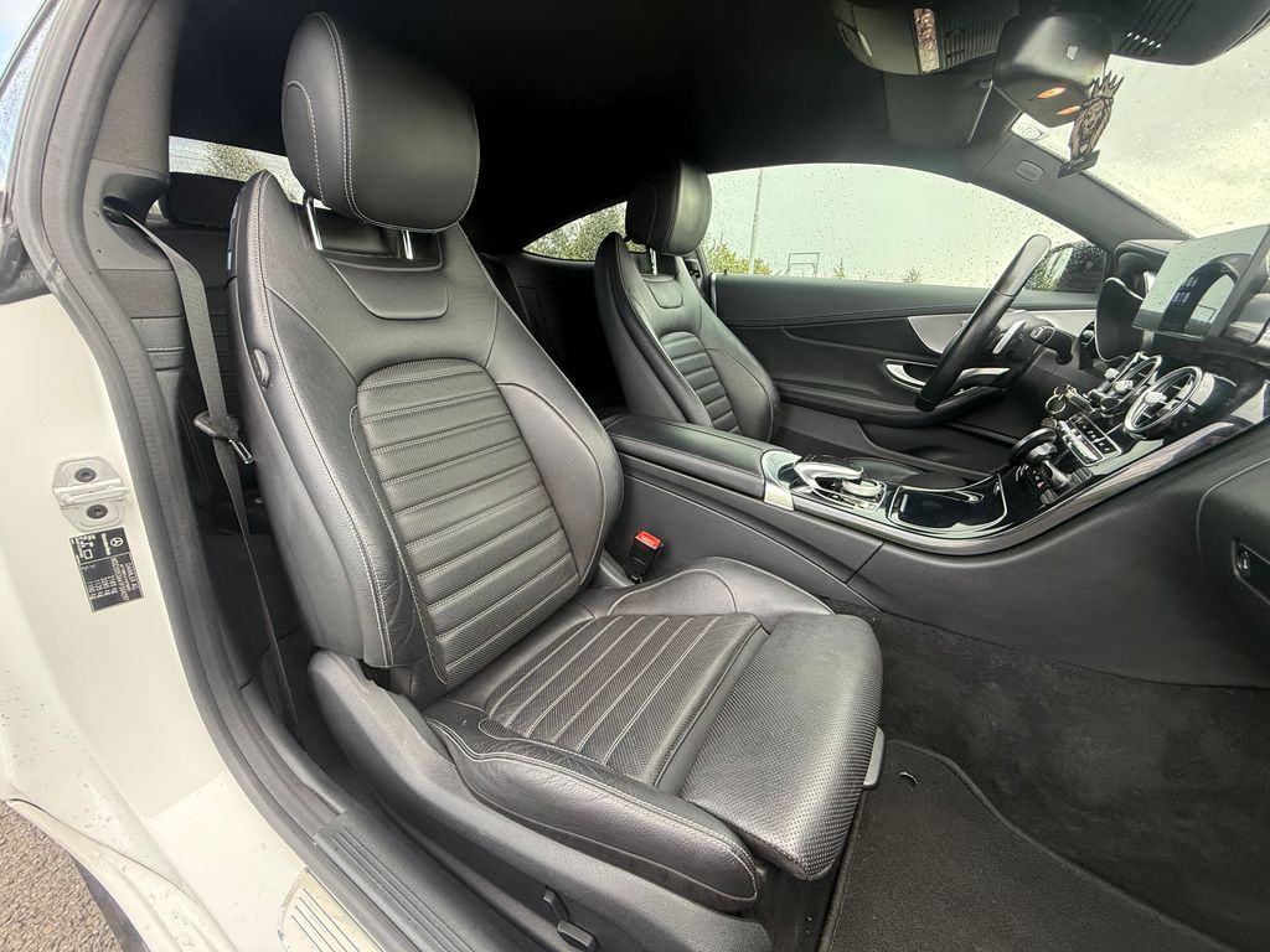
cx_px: 635
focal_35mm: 14
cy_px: 476
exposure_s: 1/99
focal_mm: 2.22
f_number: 2.2
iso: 160
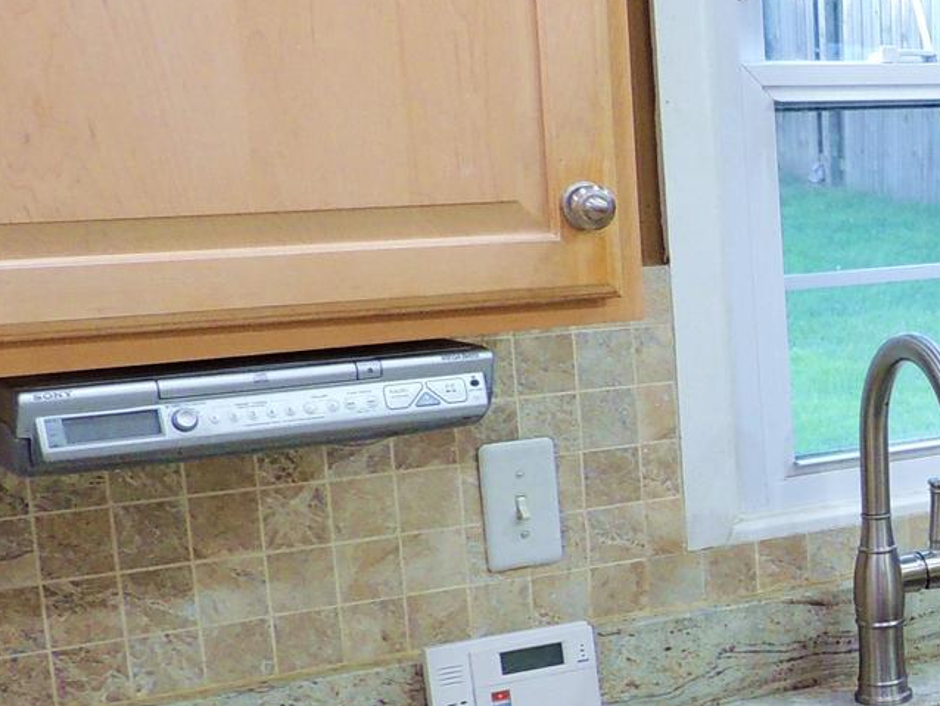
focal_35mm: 77
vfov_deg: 19.0
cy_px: 510
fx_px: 2092
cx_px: 1373
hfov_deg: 21.6
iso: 160
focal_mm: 4.3
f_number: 3
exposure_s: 1/30
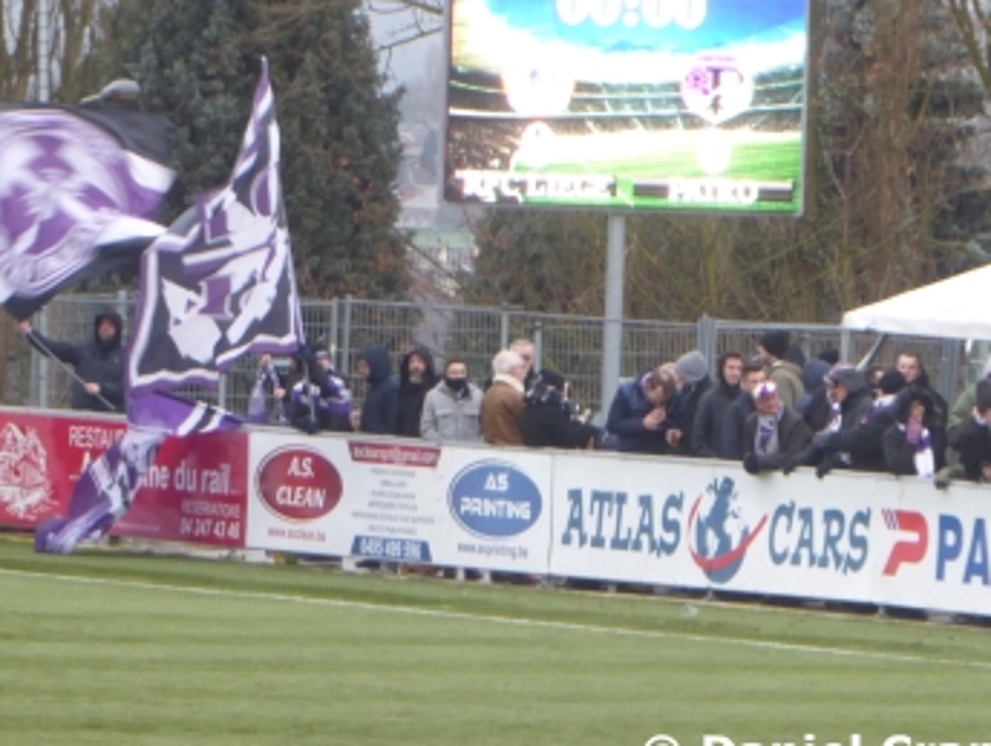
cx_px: 435
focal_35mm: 563
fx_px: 16140
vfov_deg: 2.6
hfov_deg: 3.5
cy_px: 300
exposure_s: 1/40
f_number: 6
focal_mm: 77.3
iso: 400
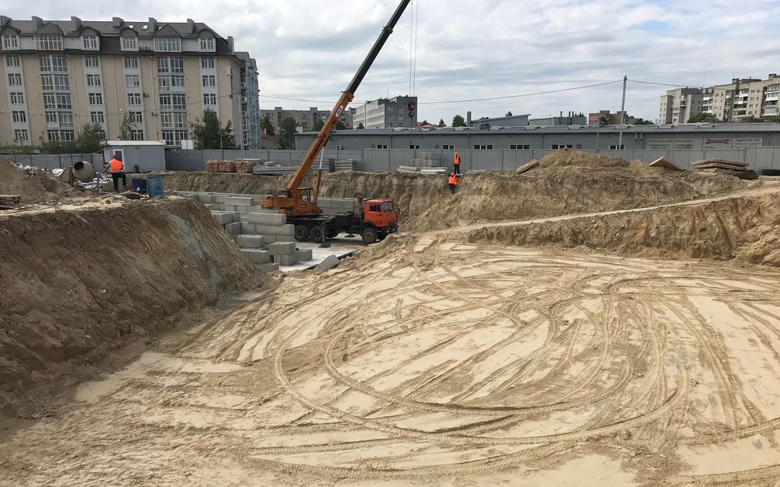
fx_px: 638
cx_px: 390
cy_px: 287
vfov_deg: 41.7
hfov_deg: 62.9
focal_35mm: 30
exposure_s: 1/2907
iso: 20
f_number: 1.8
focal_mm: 3.99
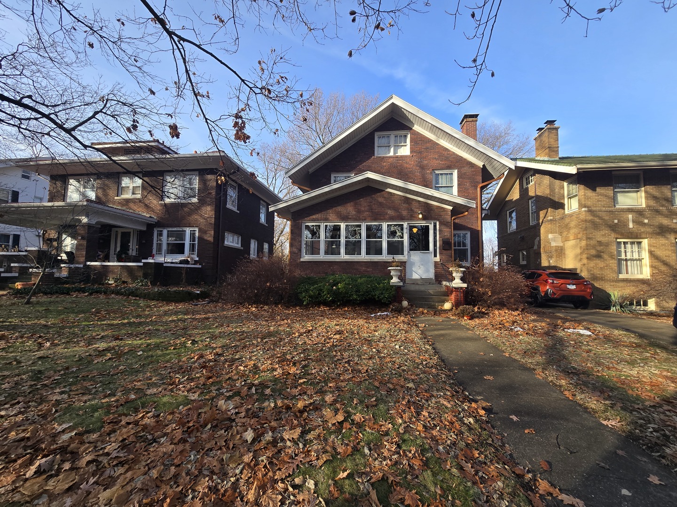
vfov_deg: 89.9
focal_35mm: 13
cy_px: 254
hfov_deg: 106.2
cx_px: 338
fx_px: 254
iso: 50
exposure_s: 1/606
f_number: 2.2
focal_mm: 2.2
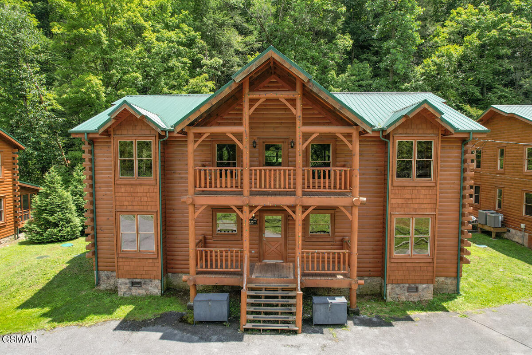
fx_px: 325
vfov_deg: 57.2
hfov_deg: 78.6
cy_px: 178
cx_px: 266
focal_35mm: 22
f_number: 2.8
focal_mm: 8.38
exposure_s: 1/730
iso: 100
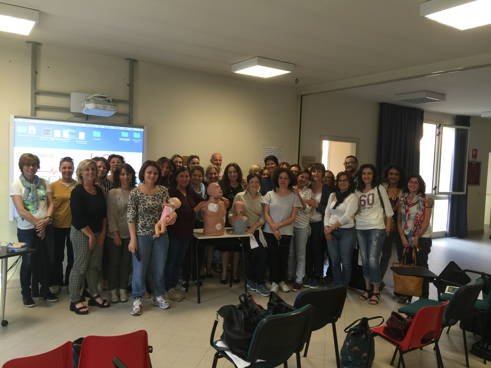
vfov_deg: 48.2
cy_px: 184
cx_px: 246
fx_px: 411
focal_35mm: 29
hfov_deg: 61.7
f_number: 2.2
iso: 40
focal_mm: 4.15
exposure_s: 1/17
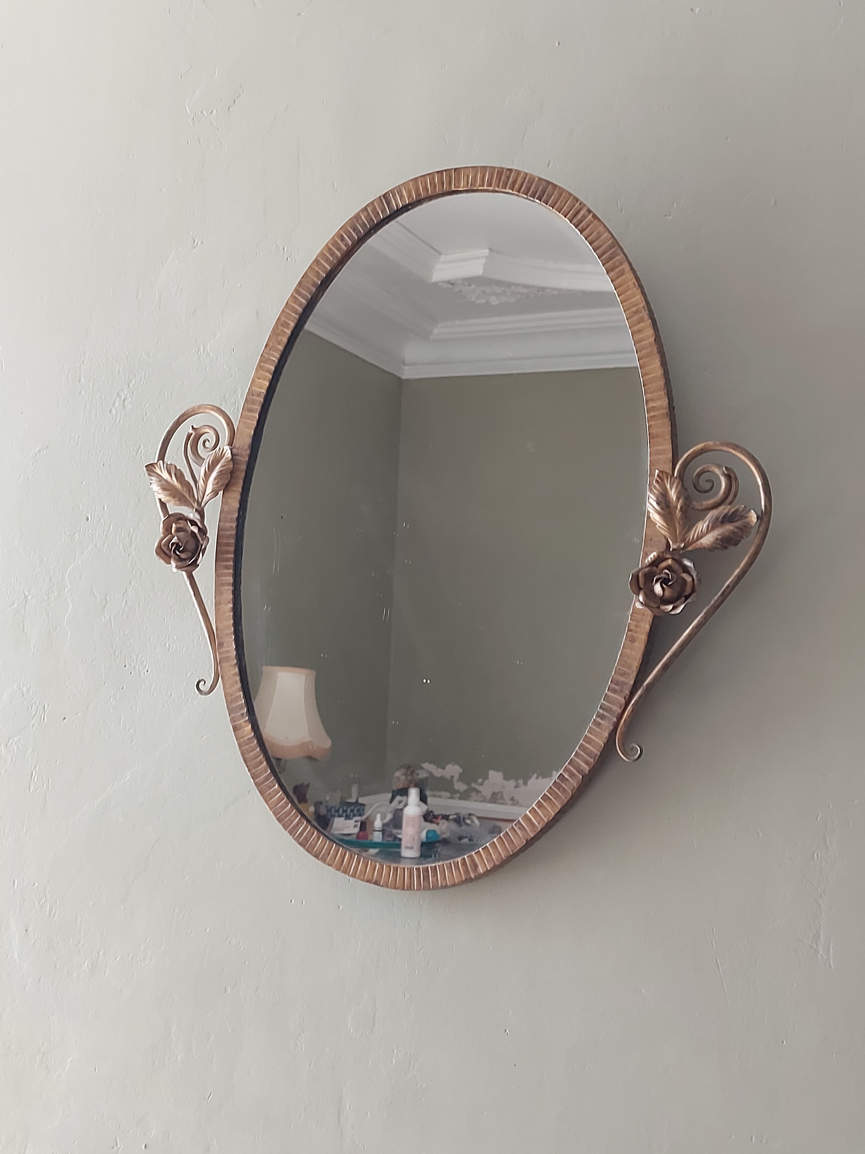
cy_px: 577
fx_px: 800
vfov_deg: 71.6
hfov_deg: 56.8
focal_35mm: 24
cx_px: 432
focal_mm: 5.23
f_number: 1.8
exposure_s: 1/50
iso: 125
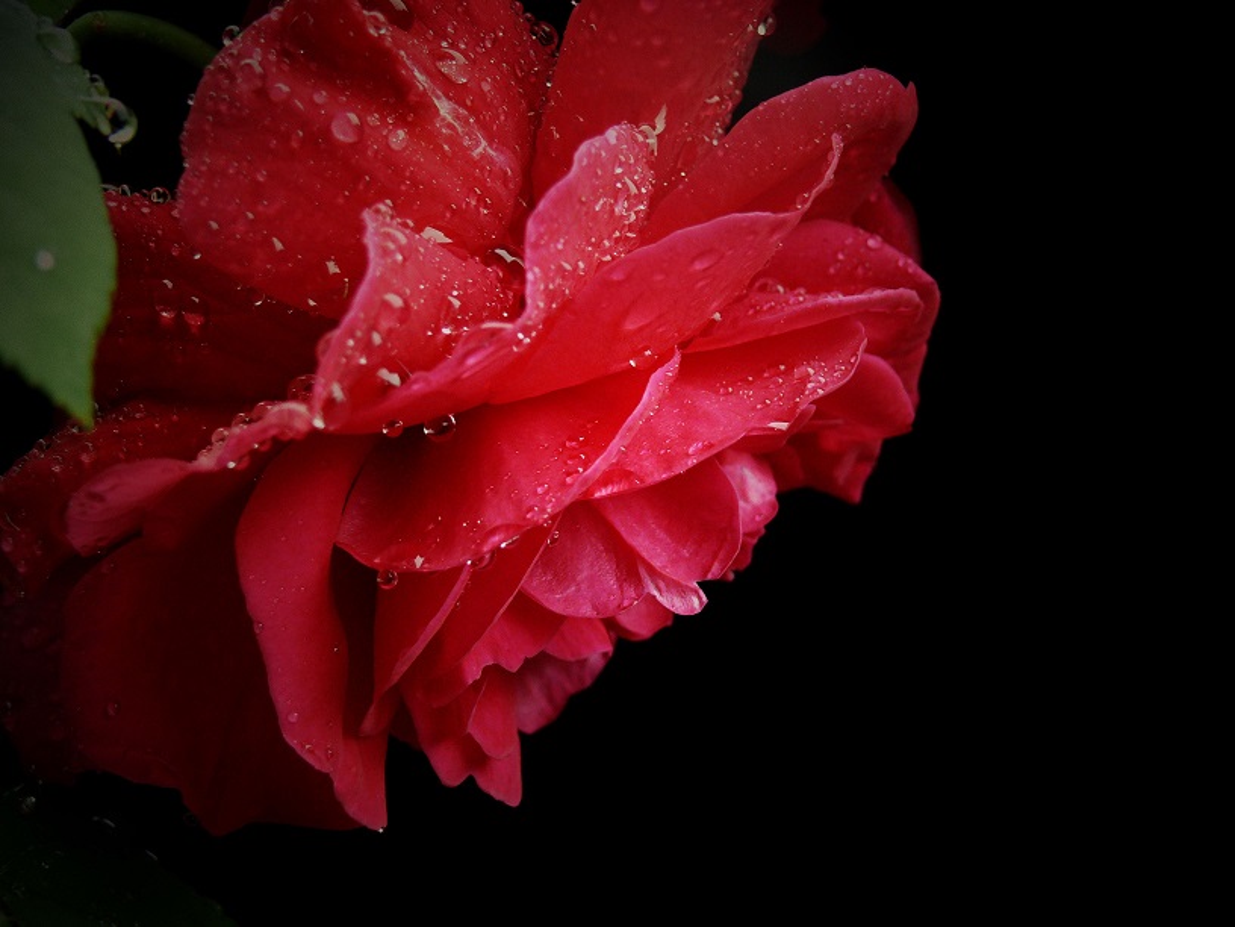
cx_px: 618
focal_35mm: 58
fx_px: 2069
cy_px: 464
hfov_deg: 33.2
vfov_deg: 25.2
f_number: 3.2
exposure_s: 1/60
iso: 250
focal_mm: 11.6
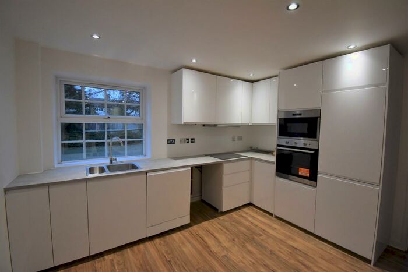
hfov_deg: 100.4
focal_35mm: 15
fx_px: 170
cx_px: 204
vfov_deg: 77.4
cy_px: 136
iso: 900
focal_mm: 10
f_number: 4.5
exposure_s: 1/125
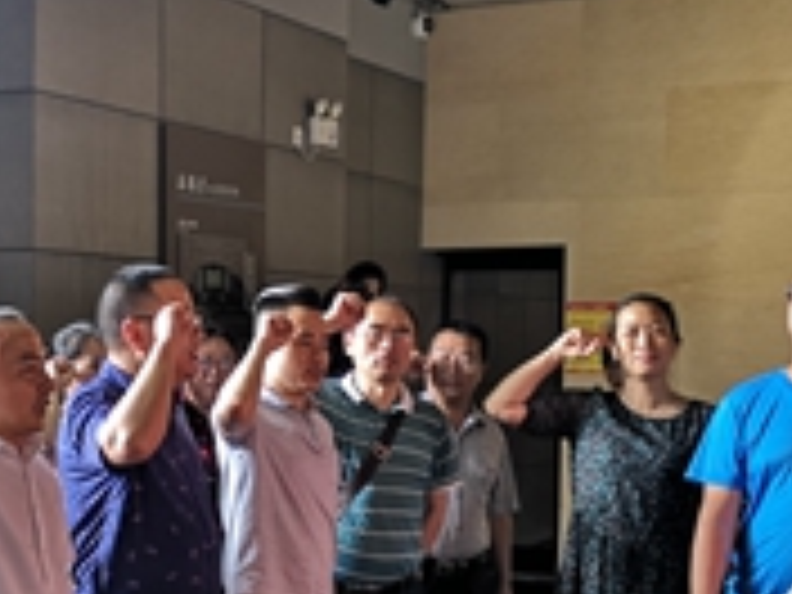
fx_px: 1693
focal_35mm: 74
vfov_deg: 19.8
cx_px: 238
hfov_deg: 26.1
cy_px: 443
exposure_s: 1/25
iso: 320
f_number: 1.8
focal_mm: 4.75
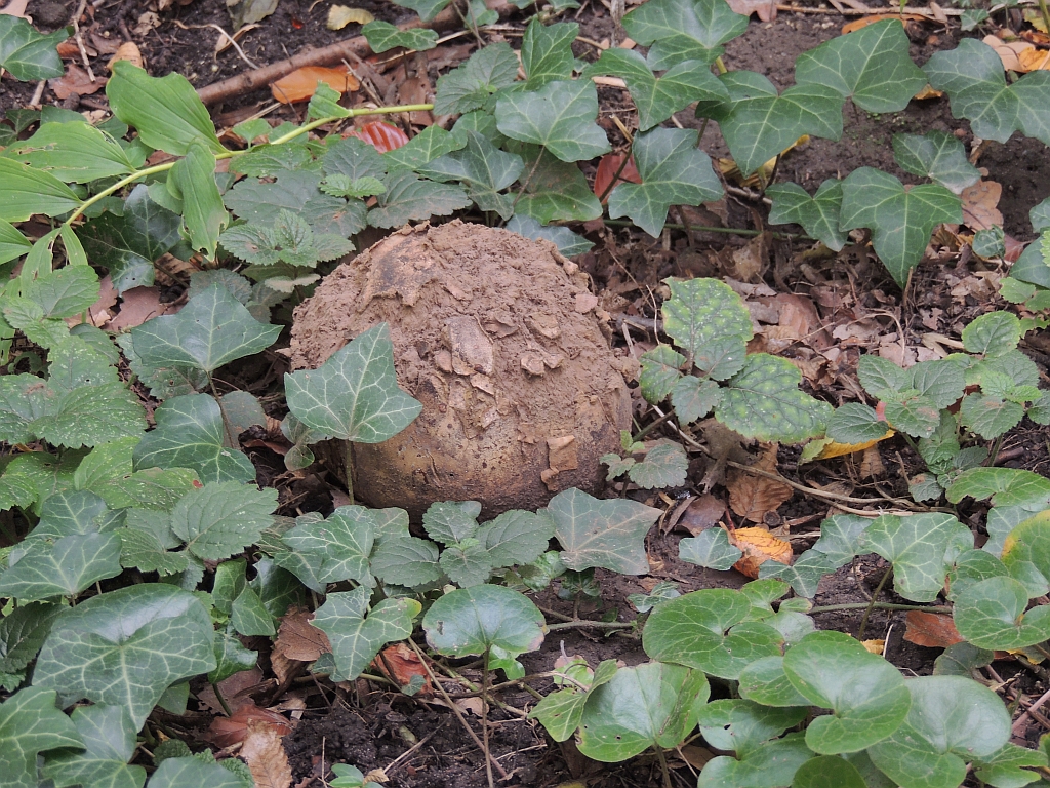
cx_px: 525
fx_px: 3640
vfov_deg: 12.3
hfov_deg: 16.4
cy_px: 394
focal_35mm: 120
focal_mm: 21.4
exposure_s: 1/5
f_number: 4.2
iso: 100
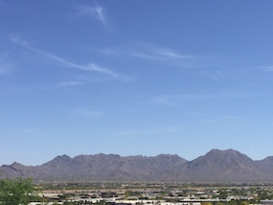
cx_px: 182
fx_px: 497
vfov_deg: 22.6
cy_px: 196
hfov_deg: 30.5
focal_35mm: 63
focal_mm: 4.15
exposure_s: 1/2639
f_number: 2.2
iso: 32
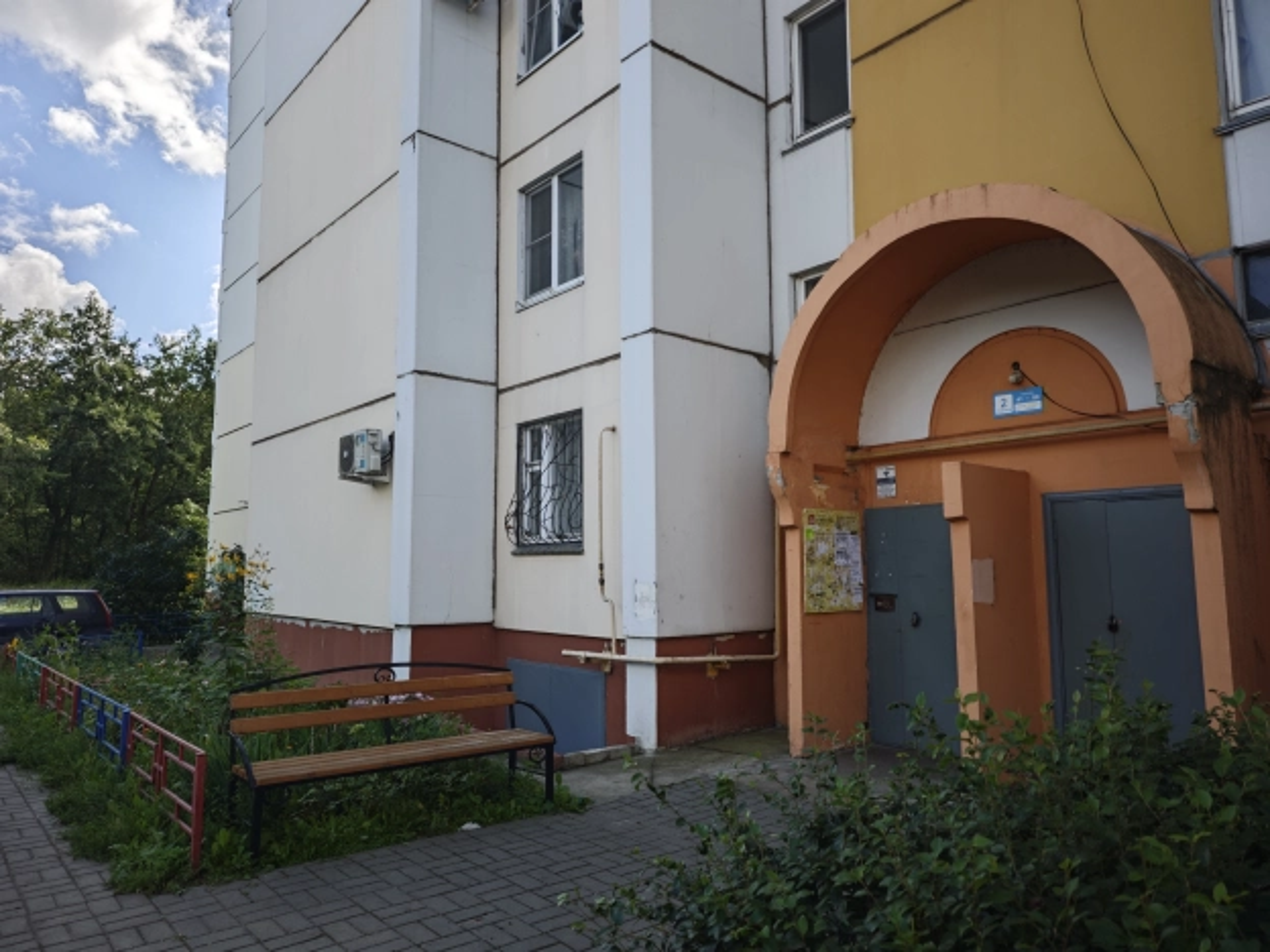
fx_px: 844
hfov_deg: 73.9
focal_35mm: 23
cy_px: 476
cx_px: 635
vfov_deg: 58.9
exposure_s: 1/312
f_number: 1.6
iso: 50
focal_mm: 6.55
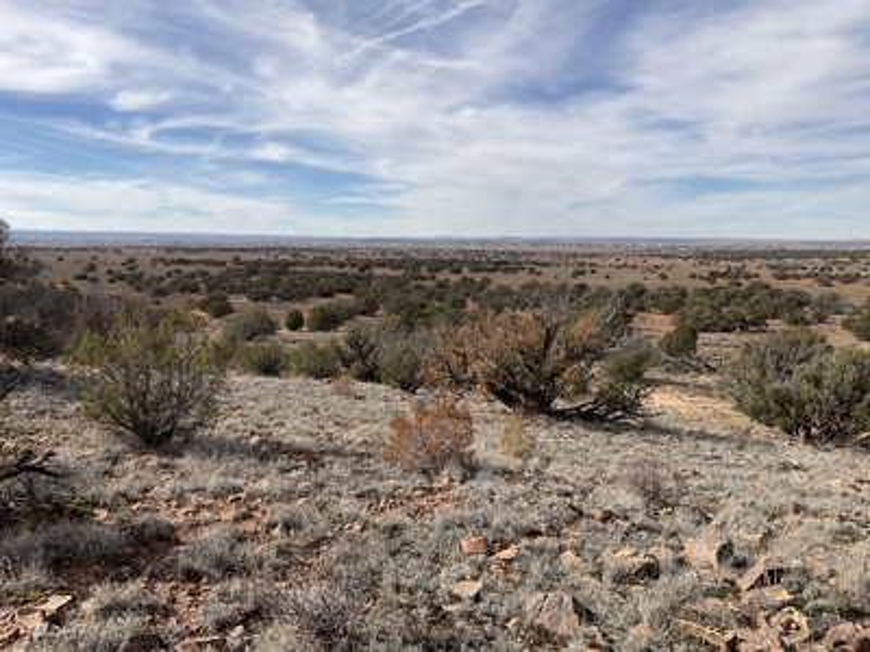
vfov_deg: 48.2
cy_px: 326
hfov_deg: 61.7
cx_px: 435
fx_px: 729
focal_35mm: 29
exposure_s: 1/2320
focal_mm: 3
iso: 16
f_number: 1.8
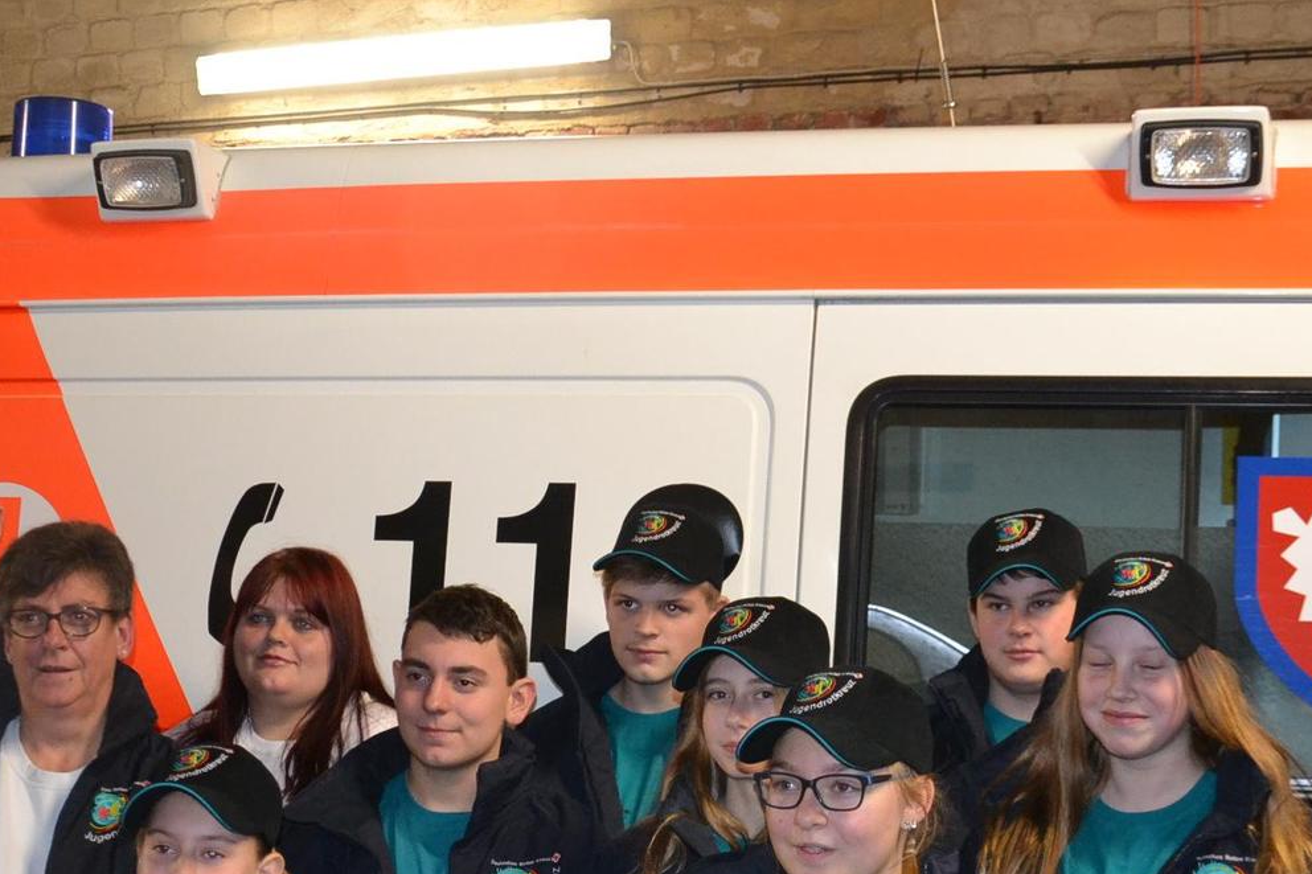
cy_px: 697
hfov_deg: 32.9
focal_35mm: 61
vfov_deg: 22.0
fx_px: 2221
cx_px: 667
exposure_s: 1/60
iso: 1600
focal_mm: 21
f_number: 3.8
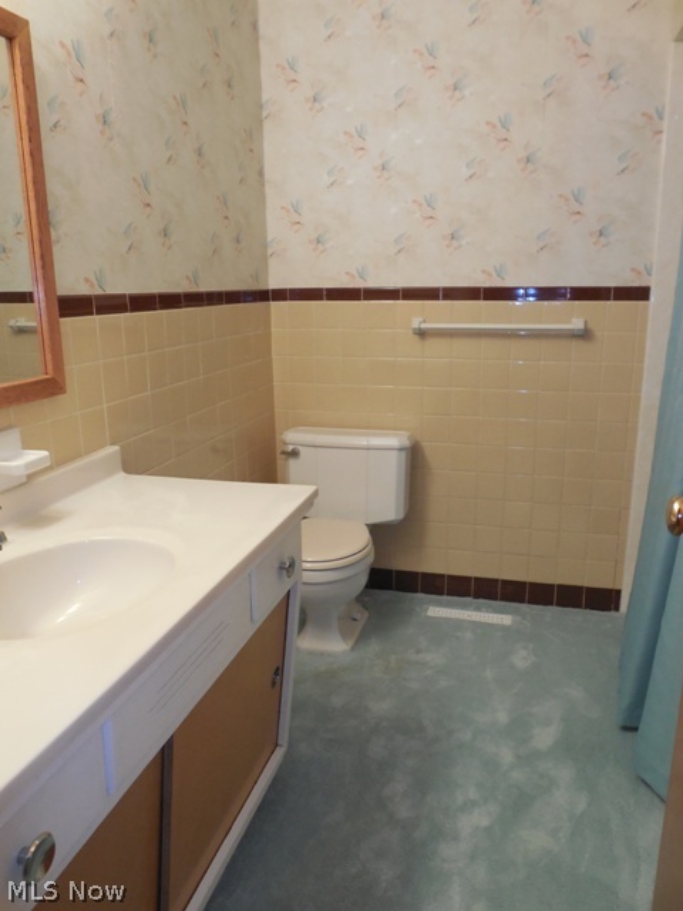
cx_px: 342
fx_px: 684
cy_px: 456
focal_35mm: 26
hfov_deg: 53.1
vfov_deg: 67.3
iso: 400
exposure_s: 1/30
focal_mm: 4.6
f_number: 3.5
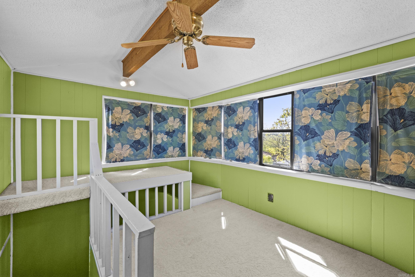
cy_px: 138
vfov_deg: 77.3
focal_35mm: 15
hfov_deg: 100.4
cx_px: 208
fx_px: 173
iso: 800
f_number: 7.1
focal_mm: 10
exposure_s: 1/8
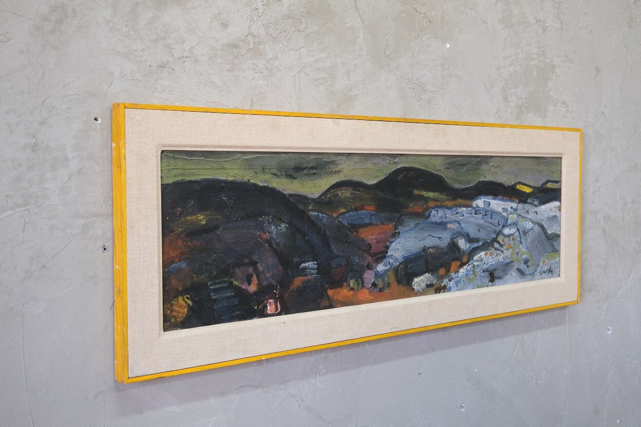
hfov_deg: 43.6
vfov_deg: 29.9
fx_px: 801
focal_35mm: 45
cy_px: 211
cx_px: 327
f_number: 4
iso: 1000
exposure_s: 1/42
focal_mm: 29.2
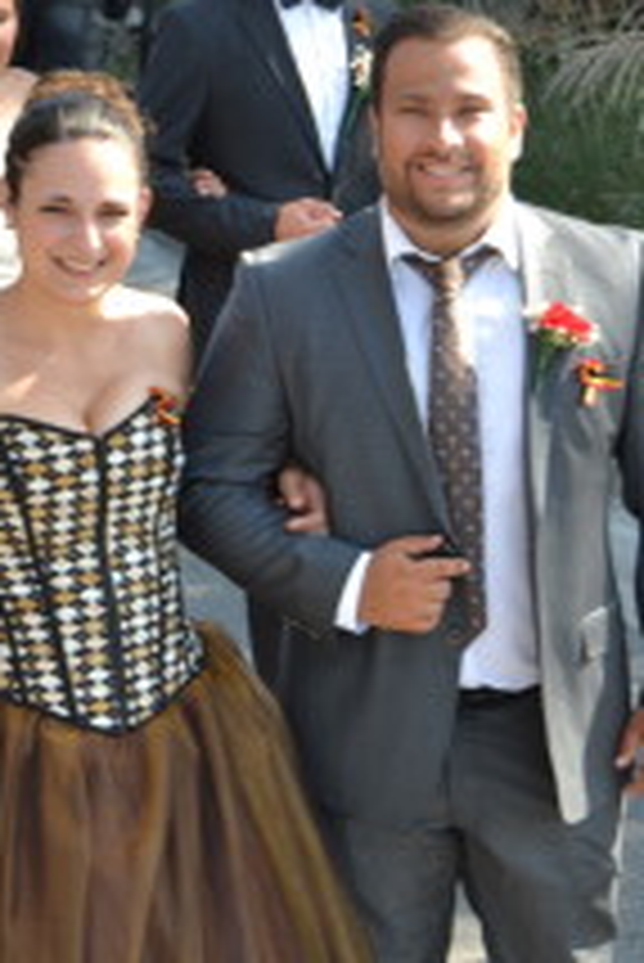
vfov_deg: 15.9
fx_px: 3429
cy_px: 711
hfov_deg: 10.7
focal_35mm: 128
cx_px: 284
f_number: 5.6
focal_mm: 38
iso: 140
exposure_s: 1/125
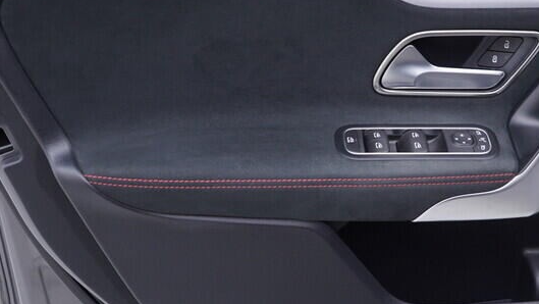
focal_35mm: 73
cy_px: 174
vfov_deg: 16.5
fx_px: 1044
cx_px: 373
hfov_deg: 28.7
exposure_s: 1/50
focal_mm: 24
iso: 125
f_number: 3.2
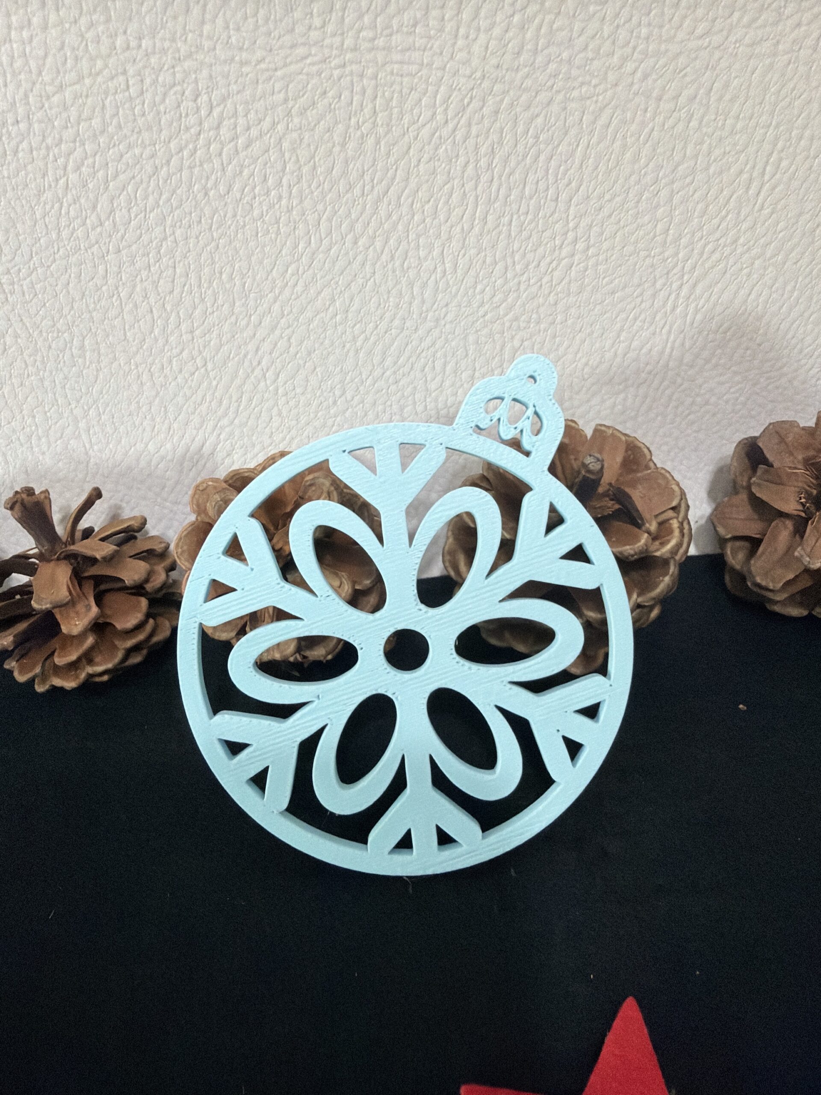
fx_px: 791
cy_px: 548
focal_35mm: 25
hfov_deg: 54.9
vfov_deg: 69.4
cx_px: 410
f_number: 2.2
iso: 320
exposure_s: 1/91
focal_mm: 2.22
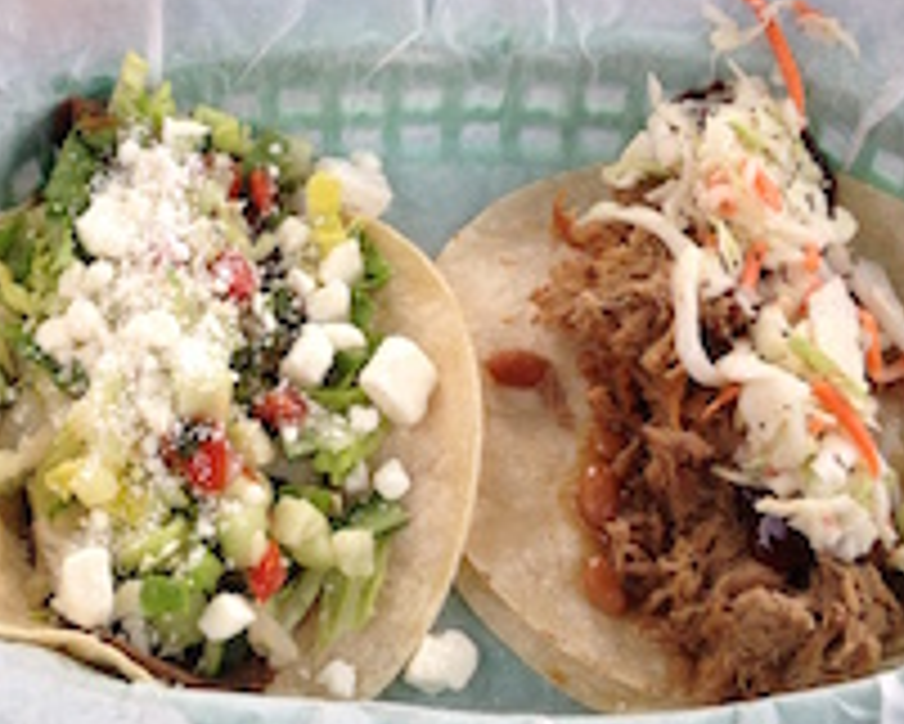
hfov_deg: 27.8
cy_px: 187
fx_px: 1820
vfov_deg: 22.3
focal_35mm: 68
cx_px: 340
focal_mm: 4.12
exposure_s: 1/335
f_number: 2.4
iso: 50
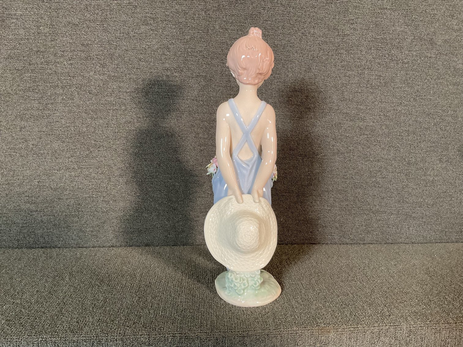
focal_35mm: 29
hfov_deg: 61.7
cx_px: 232
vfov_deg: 48.2
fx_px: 388
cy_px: 174
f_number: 1.8
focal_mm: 3
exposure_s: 1/60
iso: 100
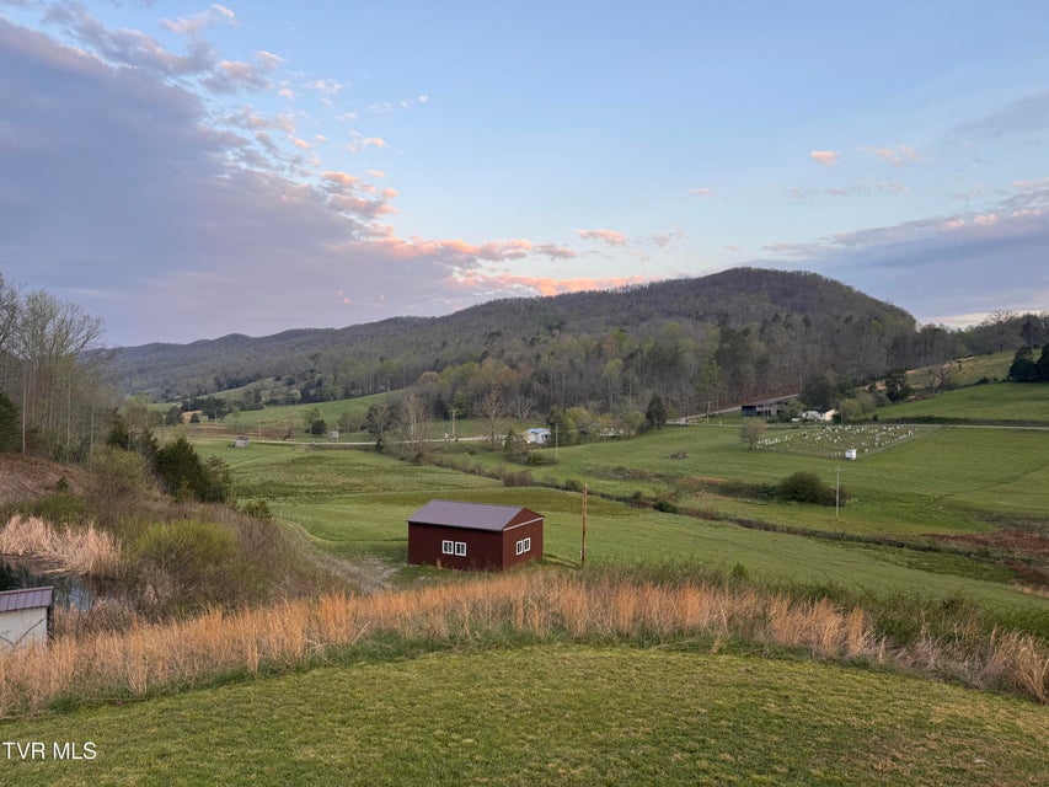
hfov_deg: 71.6
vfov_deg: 56.8
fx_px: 727
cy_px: 394
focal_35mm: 24
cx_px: 524
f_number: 1.78
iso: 80
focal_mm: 6.76
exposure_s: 1/293
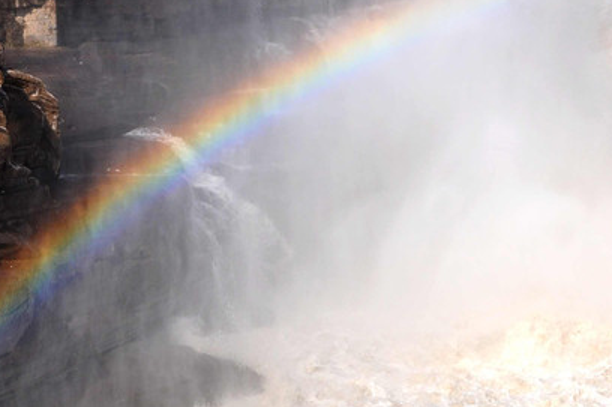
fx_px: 1460
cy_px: 165
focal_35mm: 86
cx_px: 369
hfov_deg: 23.6
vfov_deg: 15.8
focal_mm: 26
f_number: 11
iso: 200
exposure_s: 1/500
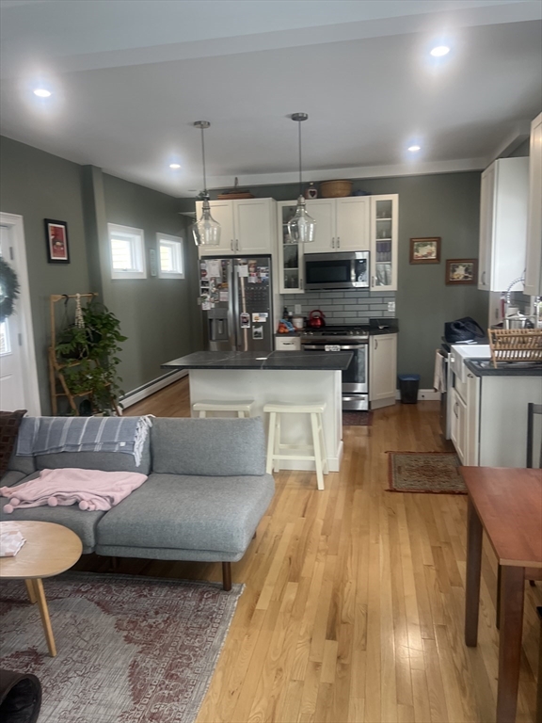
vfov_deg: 67.3
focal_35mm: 26
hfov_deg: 53.1
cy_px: 362
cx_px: 271
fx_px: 543
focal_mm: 5.7
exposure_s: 1/120
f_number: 1.5
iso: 125
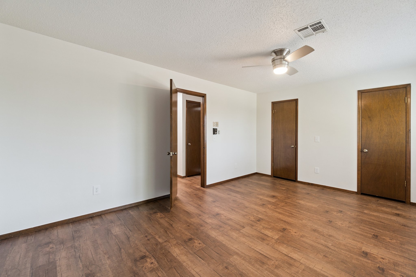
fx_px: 173
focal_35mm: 15
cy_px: 138
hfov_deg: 100.4
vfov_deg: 77.3
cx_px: 208
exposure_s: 1/25
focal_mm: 10
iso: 200
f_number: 6.3
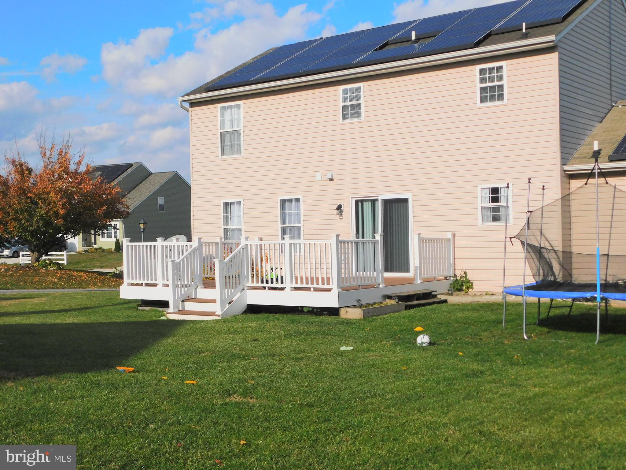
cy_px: 235
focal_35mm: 45
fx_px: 814
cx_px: 313
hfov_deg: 42.1
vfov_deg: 32.2
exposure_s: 1/640
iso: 125
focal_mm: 8
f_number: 7.4
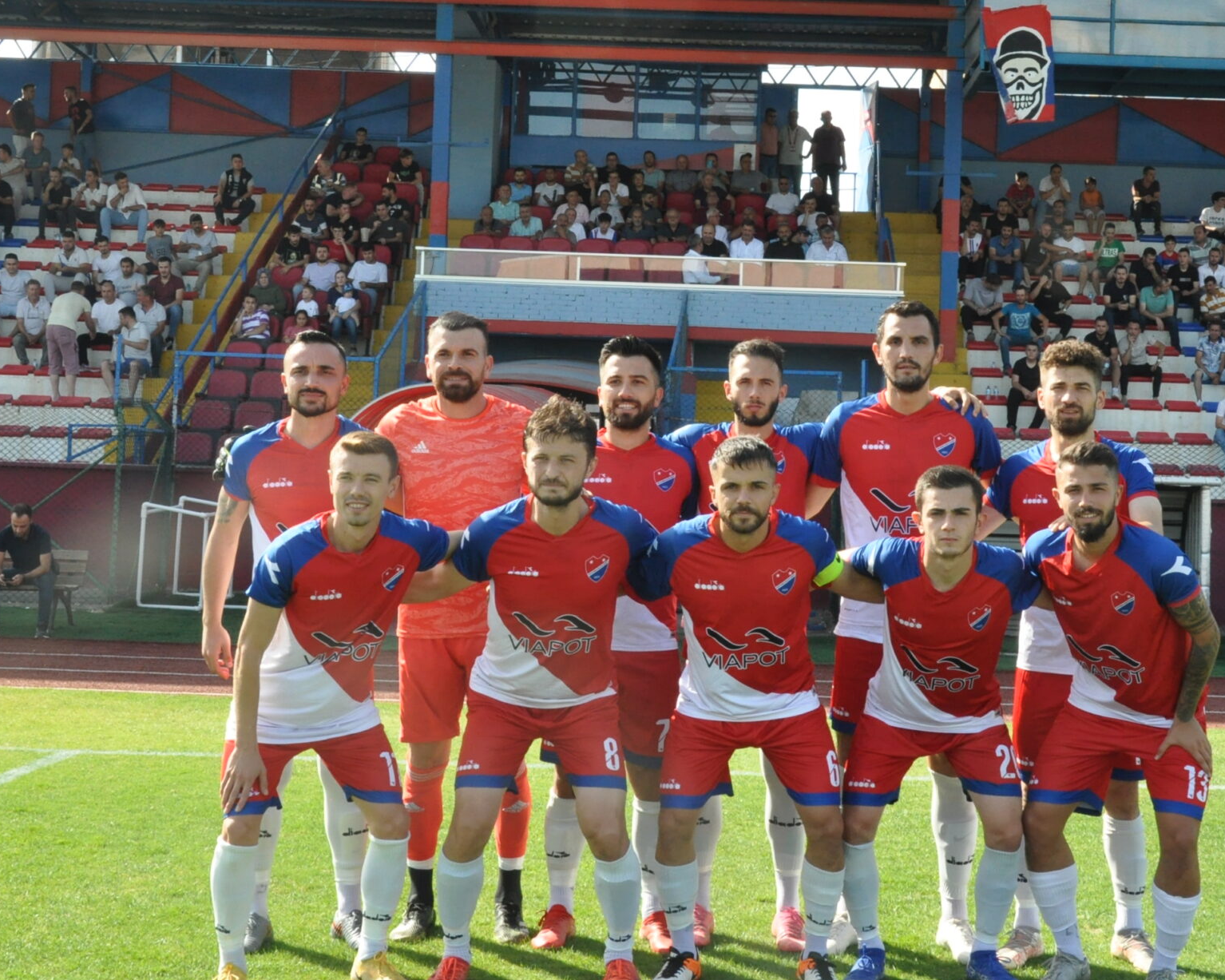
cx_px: 744
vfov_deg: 24.9
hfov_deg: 30.9
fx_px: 2211
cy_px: 366
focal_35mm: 61
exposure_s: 1/200
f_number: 14
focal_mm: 26
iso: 1000
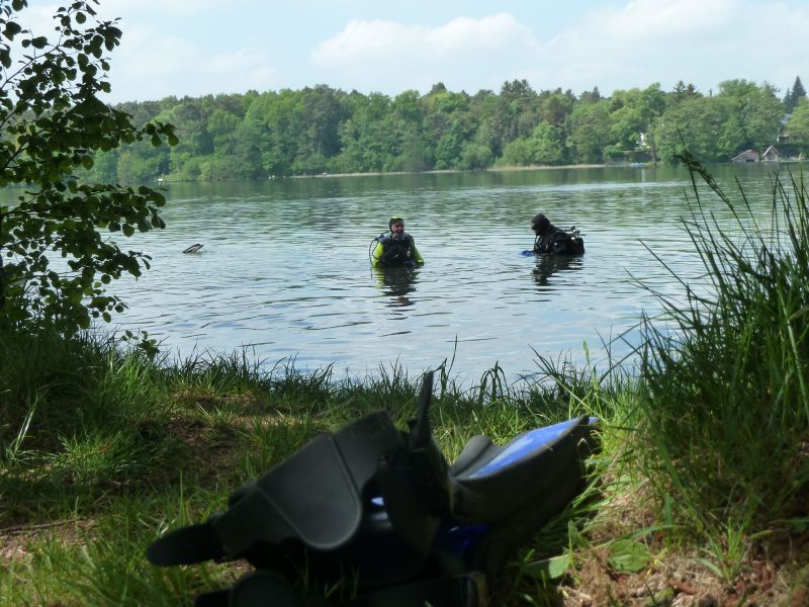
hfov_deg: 32.7
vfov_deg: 24.8
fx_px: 1379
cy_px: 304
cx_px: 404
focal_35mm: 59
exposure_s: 1/320
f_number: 3.9
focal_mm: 9.7
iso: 125
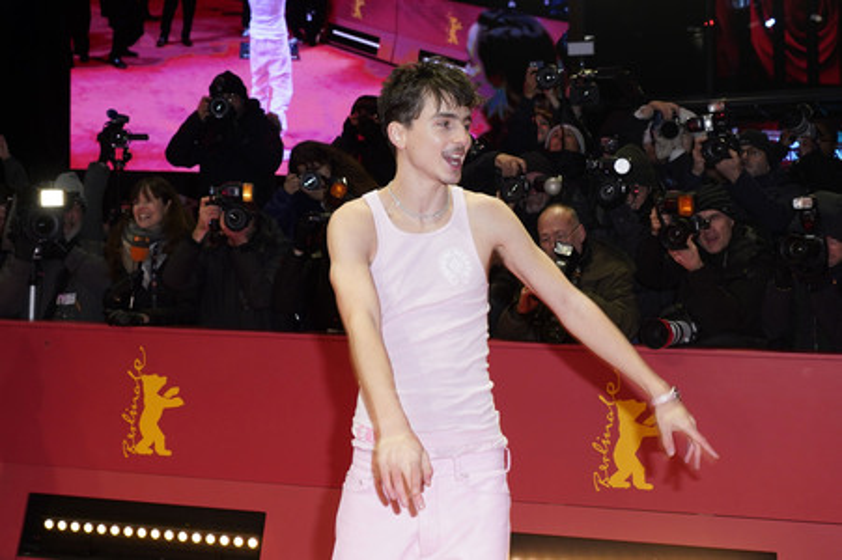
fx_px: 1052
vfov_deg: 29.8
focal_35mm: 45
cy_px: 280
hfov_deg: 43.6
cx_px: 421
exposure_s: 1/160
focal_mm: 45
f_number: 5.6
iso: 800
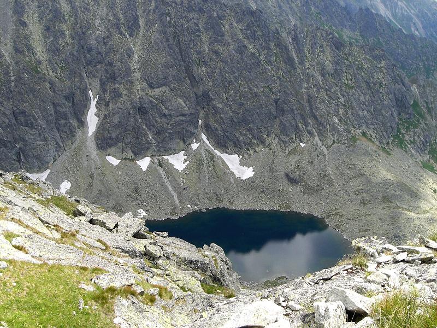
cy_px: 164
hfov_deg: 49.0
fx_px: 480
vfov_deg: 37.7
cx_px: 218
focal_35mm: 38
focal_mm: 6.3
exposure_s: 1/250
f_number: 4.4
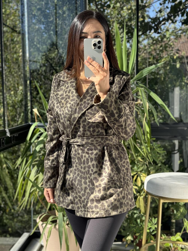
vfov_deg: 39.7
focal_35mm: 48
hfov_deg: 30.3
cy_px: 126
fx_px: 348
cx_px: 94
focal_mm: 6.76
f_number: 1.78
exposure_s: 1/739
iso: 64
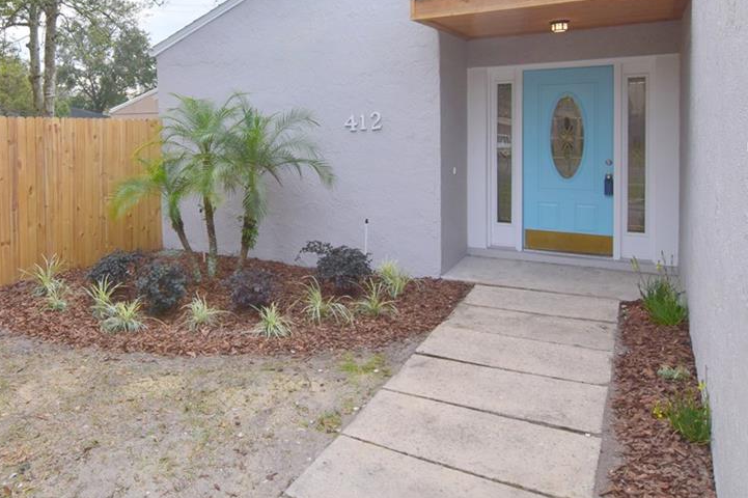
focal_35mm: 28
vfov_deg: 45.7
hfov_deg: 65.0
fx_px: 575
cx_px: 275
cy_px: 147
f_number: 10
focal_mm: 13
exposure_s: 1/320
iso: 400
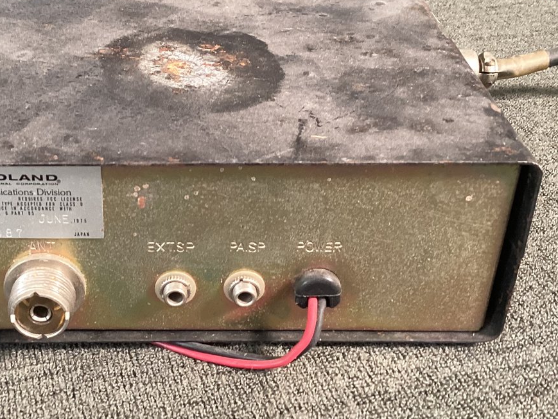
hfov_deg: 35.0
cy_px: 203
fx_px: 871
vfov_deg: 27.0
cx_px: 165
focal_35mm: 54
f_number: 2.4
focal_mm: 3.3
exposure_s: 1/50
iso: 250
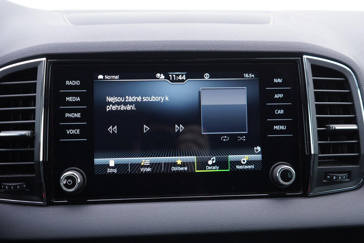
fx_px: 364
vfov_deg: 36.9
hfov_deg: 53.1
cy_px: 122
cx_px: 182
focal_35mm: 36
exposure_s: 1/40
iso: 250
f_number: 2.8
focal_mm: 24
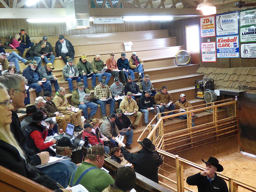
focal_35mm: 43
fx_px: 318
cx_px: 128
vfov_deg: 33.6
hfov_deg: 43.9
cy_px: 96
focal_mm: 7.37
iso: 400
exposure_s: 1/10
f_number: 3.6
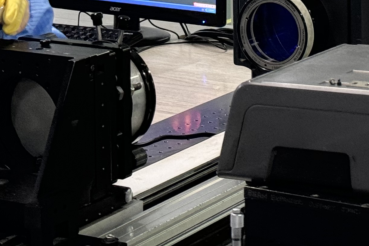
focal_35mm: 164
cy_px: -165
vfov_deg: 8.1
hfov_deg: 12.5
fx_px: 1681
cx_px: 304
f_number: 1.78
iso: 250
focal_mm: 6.76
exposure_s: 1/33
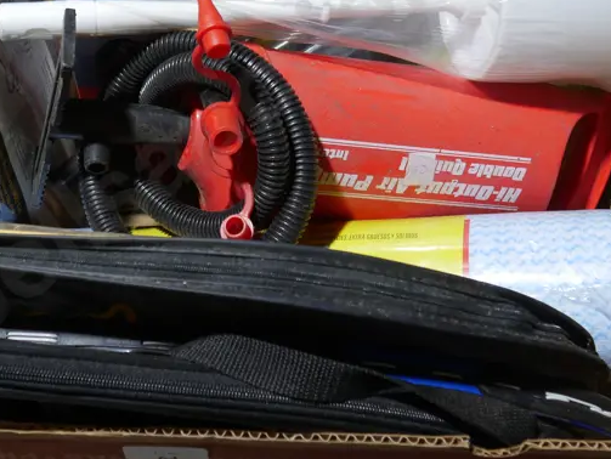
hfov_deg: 33.6
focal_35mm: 57
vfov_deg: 25.4
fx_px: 1007
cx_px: 221
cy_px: 122
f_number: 4
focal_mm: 14
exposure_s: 1/60
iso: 250
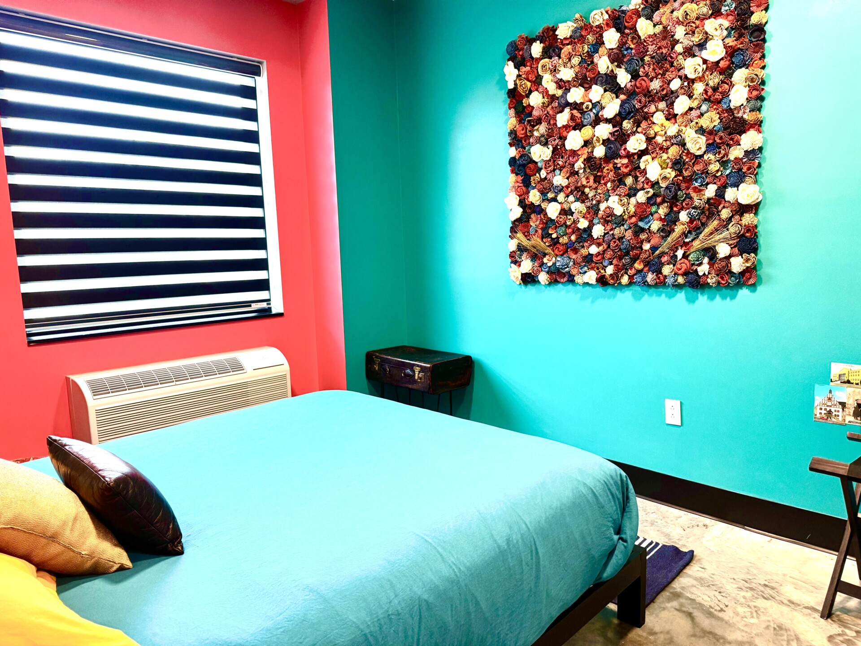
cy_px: 323
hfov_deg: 71.6
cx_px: 430
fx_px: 597
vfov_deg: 56.8
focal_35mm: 24
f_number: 1.78
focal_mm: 6.76
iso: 250
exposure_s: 1/60
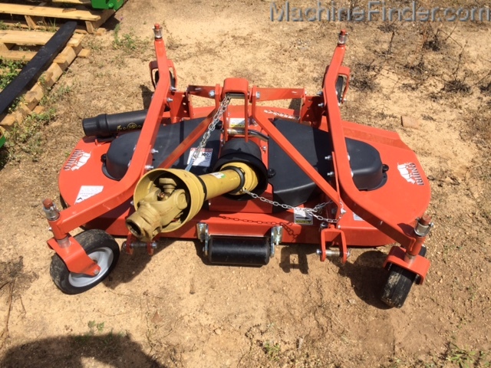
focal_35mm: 29
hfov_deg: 61.7
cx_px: 246
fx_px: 411
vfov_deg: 48.2
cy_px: 184
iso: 32
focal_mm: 4.15
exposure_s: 1/2053
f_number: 2.2
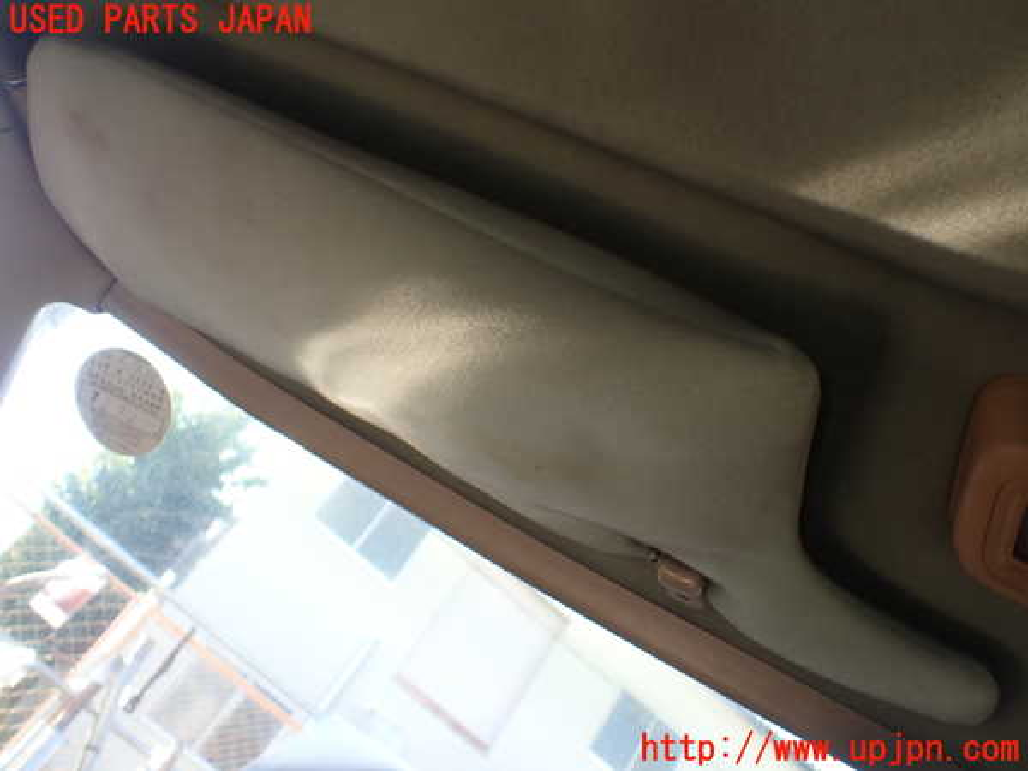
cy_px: 386
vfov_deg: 46.8
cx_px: 514
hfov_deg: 60.0
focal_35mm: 30
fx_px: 891
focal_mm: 5.4
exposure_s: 1/125
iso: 100
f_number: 2.3
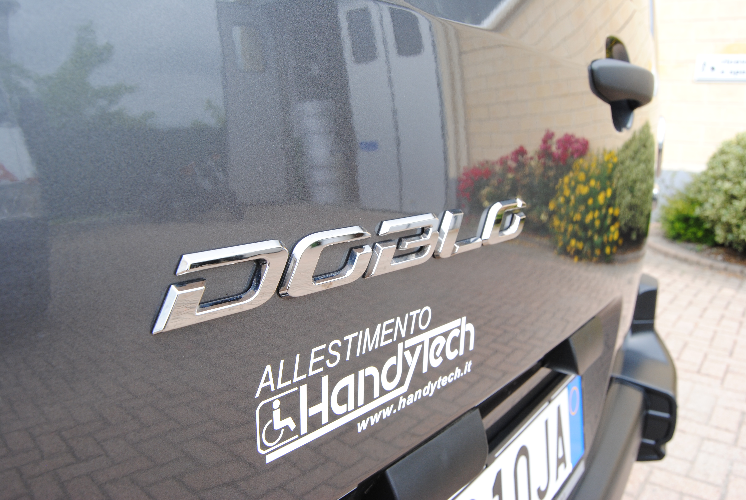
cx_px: 373
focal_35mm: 30
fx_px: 622
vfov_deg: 43.7
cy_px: 250
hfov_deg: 61.9
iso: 200
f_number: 4
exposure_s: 1/60
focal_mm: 20
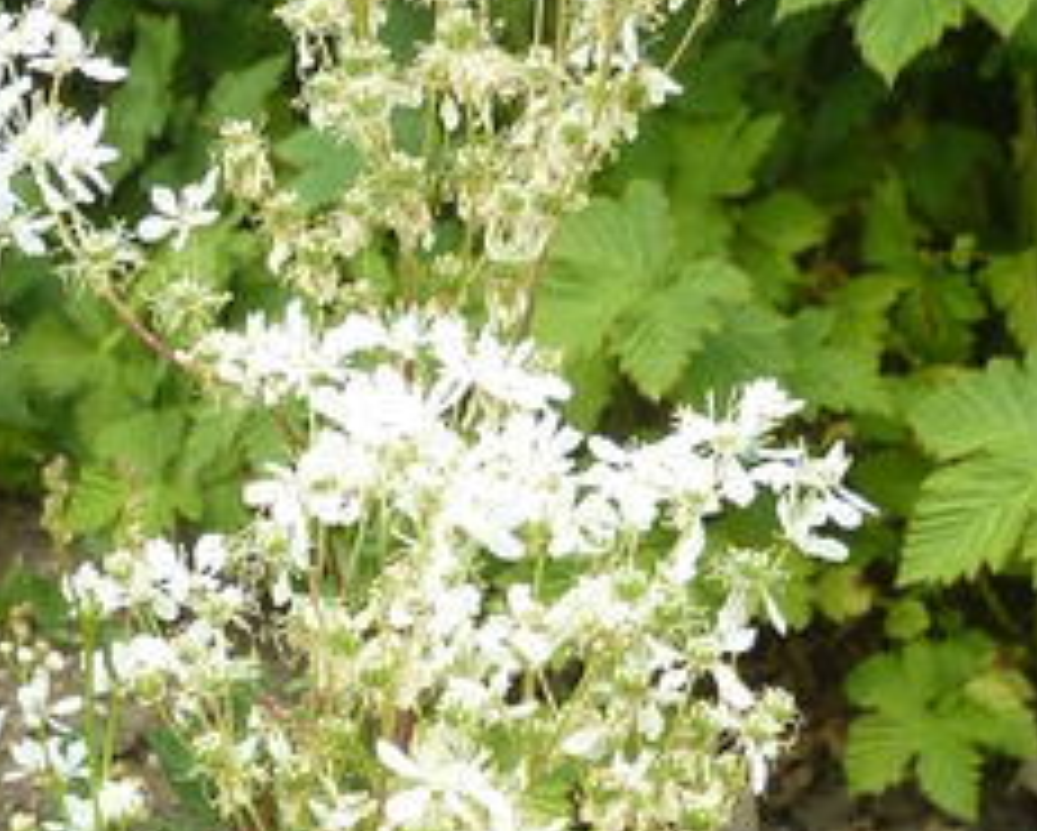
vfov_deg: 15.3
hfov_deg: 20.3
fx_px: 2886
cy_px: 1175
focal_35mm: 94
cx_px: 337
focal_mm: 4.1
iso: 80
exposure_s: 1/125
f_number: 3.5
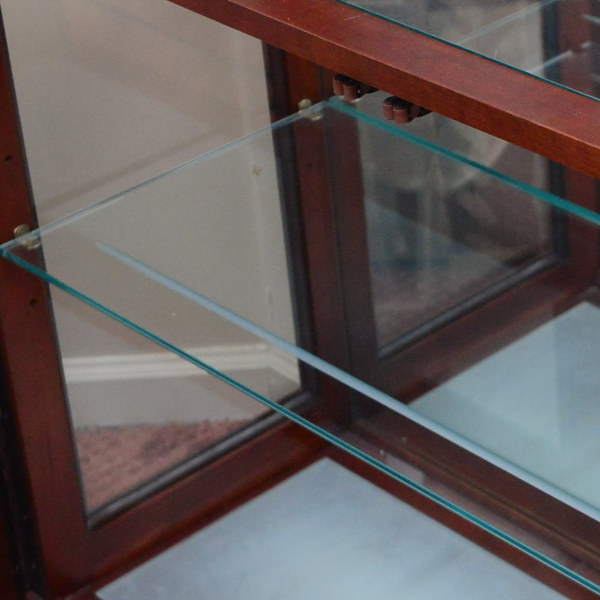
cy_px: 157
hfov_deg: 14.7
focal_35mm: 115
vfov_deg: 15.1
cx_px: 687
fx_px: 2255
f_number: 7.1
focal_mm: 46
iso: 5000
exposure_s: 1/60
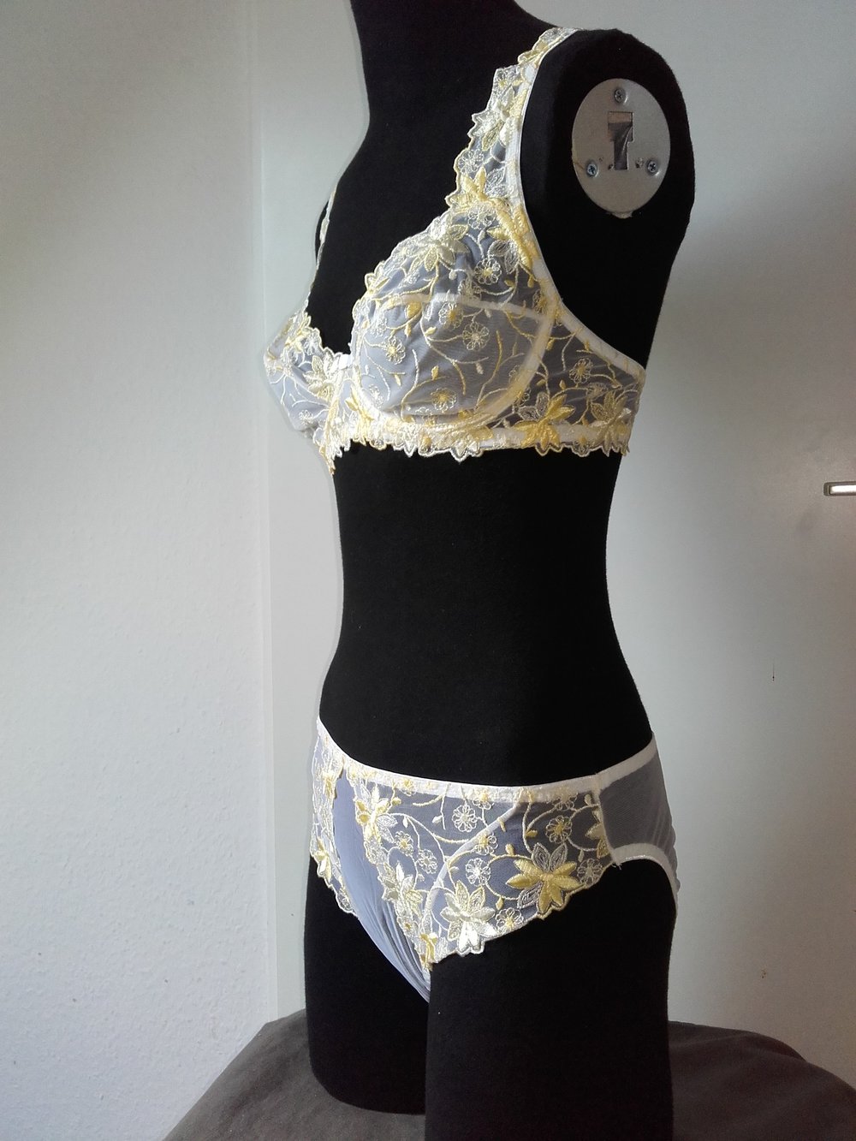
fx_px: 1022
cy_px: 570
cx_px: 428
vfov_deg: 58.3
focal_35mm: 31
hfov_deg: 45.4
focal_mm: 3.31
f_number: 2.2
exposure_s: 1/50
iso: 70
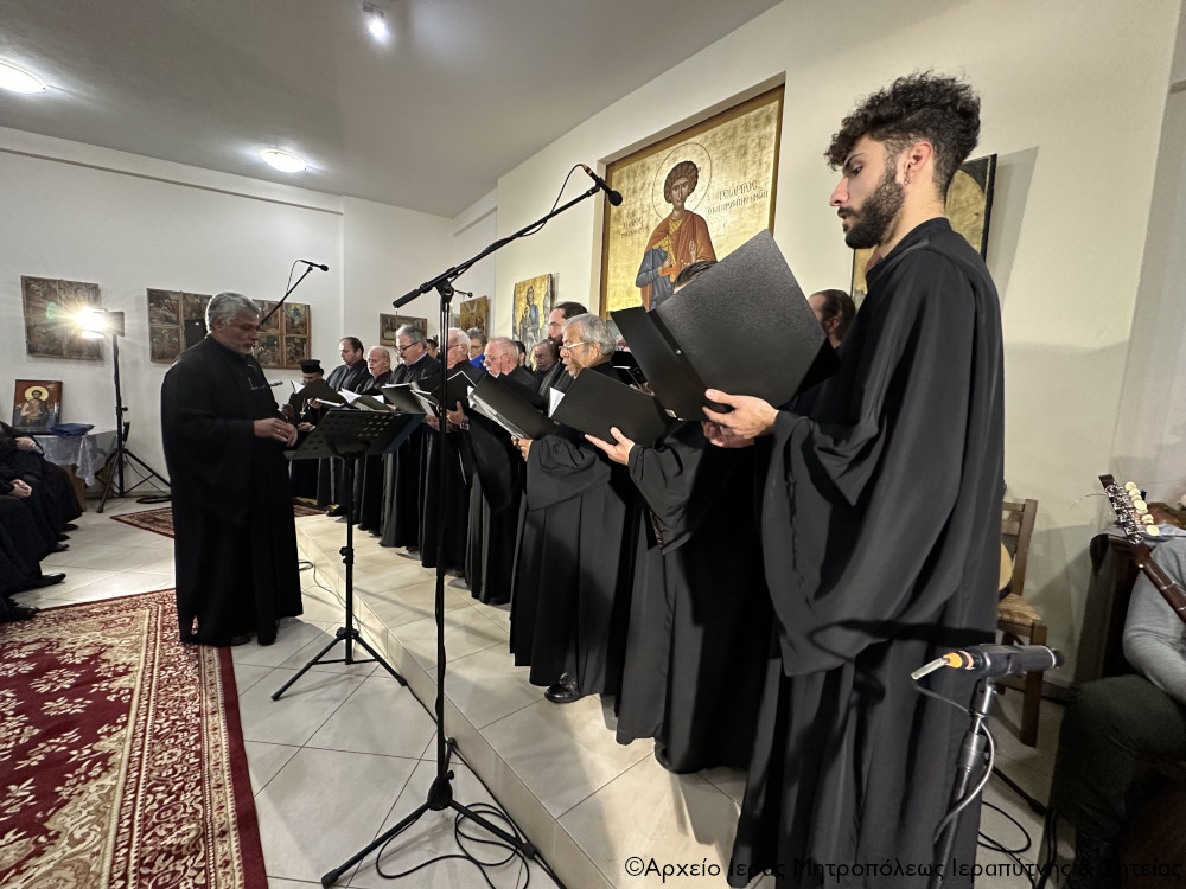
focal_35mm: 14
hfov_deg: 102.1
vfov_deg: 85.7
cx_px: 593
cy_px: 444
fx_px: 480
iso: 500
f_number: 2.2
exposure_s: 1/60
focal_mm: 2.22
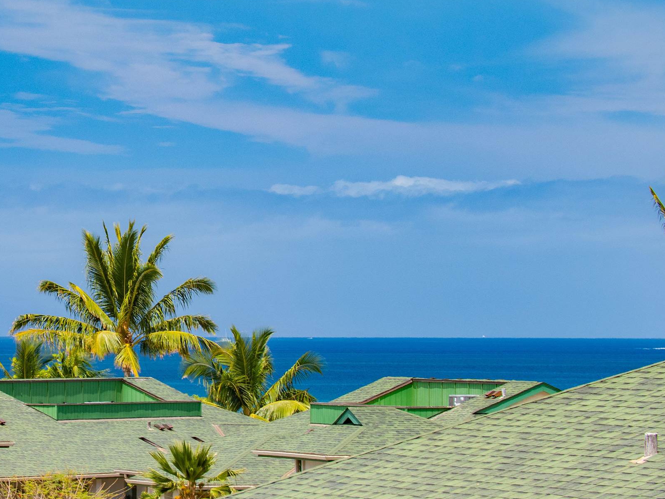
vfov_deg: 5.8
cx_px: 116
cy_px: 295
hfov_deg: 7.7
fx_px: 4939
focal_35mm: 257
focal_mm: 67
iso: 400
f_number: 5.6
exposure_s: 1/320
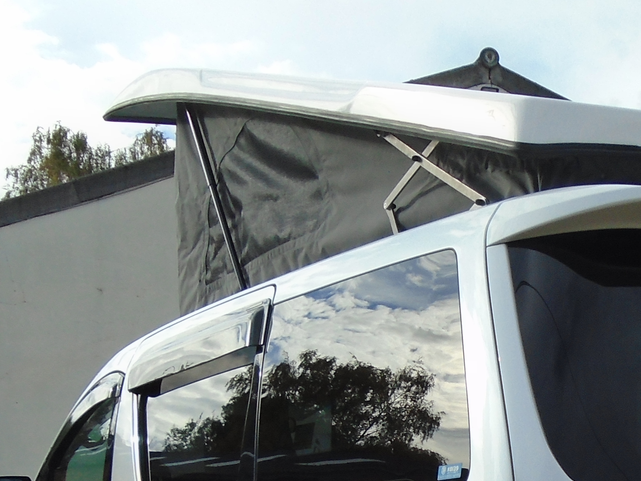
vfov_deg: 19.4
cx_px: 554
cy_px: 587
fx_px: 1315
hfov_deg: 26.6
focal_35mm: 71
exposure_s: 1/160
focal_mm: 4.6
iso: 100
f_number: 8
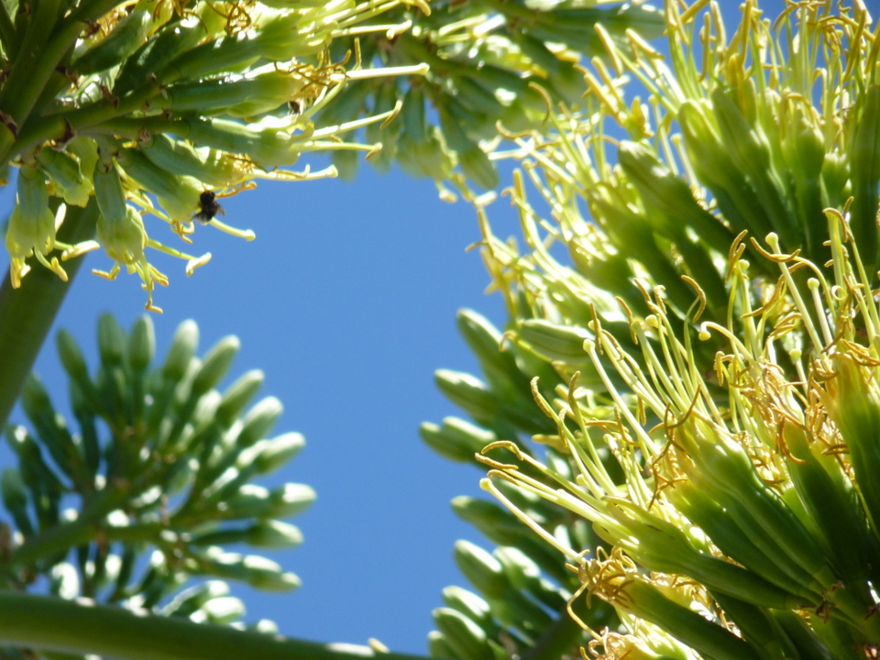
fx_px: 11287
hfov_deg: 4.5
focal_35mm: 444
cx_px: 440
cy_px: 330
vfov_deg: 3.3
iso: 160
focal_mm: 78.9
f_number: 5.6
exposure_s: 1/500
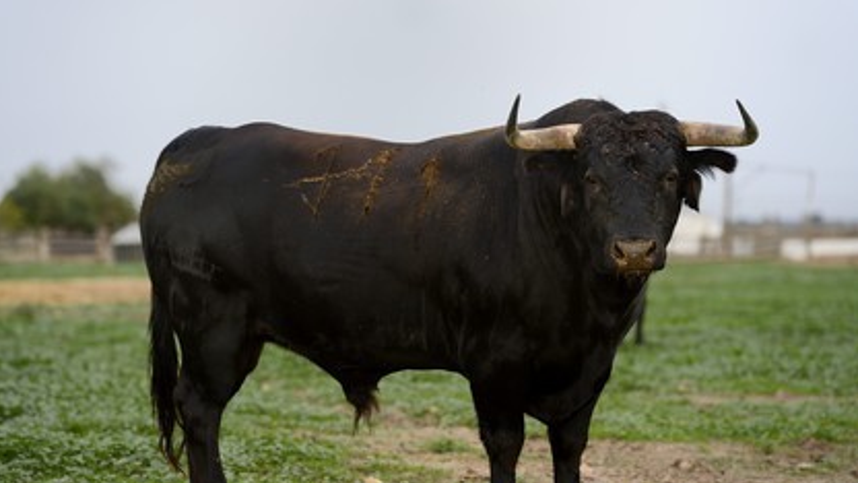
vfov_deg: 6.6
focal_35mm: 185
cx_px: 429
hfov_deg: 11.6
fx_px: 4209
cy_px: 272
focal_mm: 175
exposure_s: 1/500
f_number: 5
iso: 800
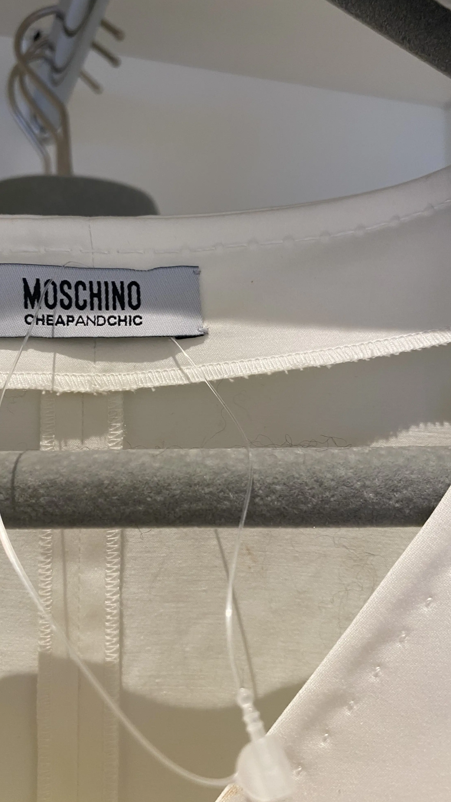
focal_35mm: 28
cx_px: 180
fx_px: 595
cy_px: 398
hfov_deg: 41.3
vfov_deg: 67.9
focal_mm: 4.25
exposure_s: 1/50
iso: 80
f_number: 1.8
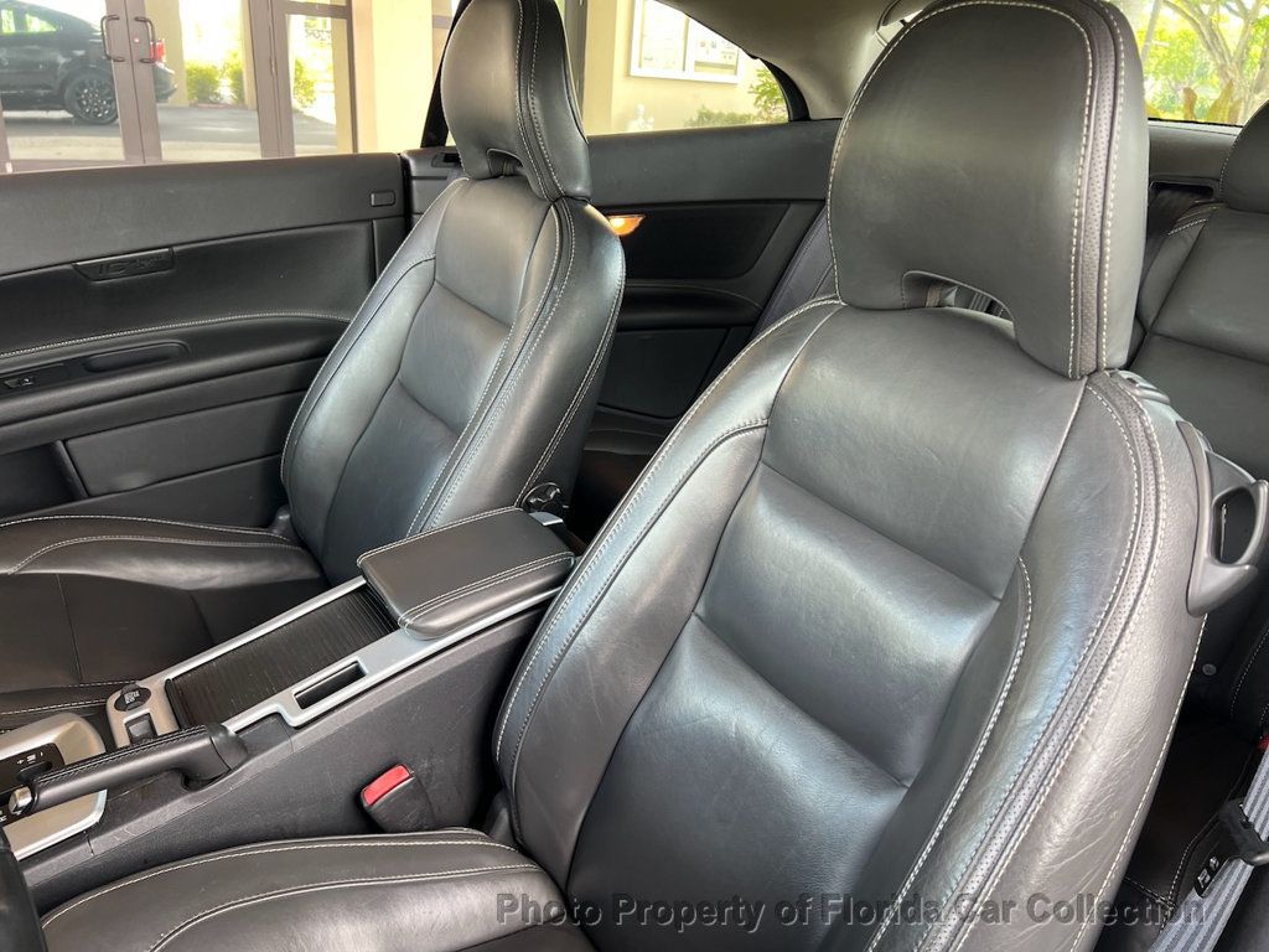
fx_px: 953
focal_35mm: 26
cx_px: 634
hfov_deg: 67.3
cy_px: 476
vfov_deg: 53.1
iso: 100
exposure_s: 1/121
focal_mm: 5.7
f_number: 1.5
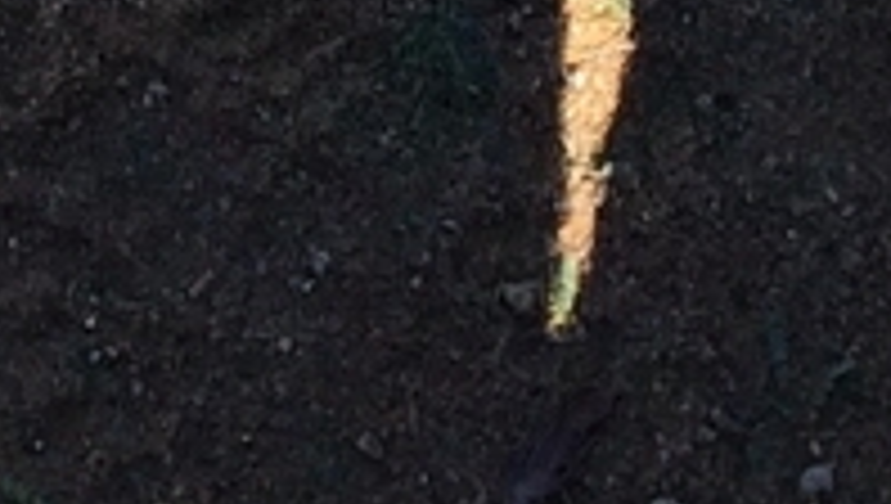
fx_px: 6435
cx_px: -796
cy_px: -2225
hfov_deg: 7.6
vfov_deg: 3.9
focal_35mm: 272
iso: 32
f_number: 2.2
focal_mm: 4.15
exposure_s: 1/820
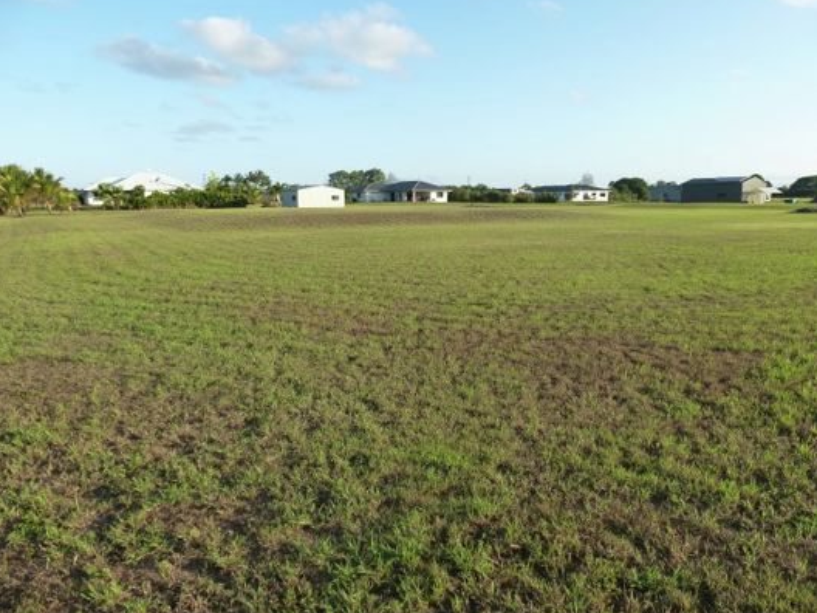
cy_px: 302
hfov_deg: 69.4
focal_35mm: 25
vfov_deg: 54.9
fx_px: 590
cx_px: 398
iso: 160
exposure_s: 1/320
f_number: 4
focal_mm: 4.3
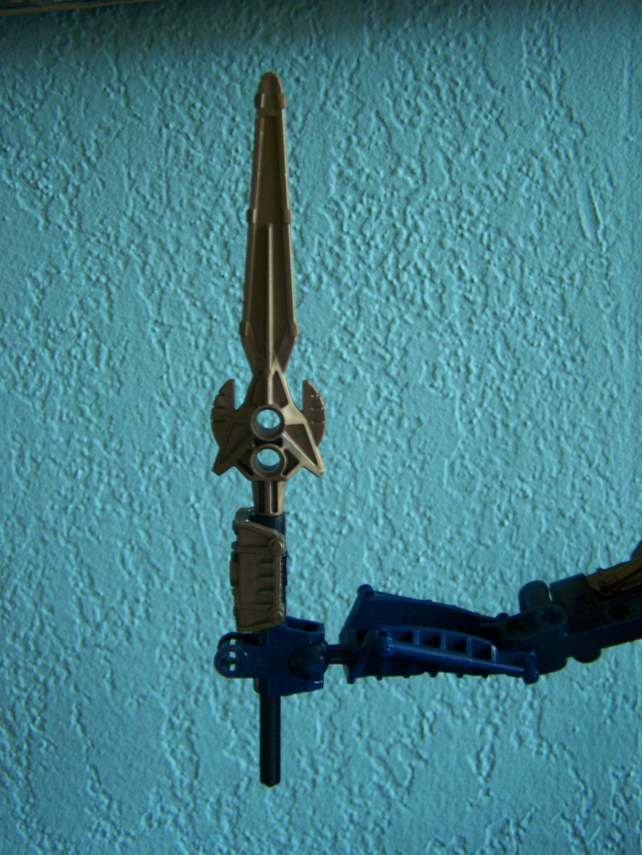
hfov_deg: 37.8
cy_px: 428
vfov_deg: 48.9
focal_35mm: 38
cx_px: 321
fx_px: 939
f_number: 2.8
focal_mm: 6.3
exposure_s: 1/10
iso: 160
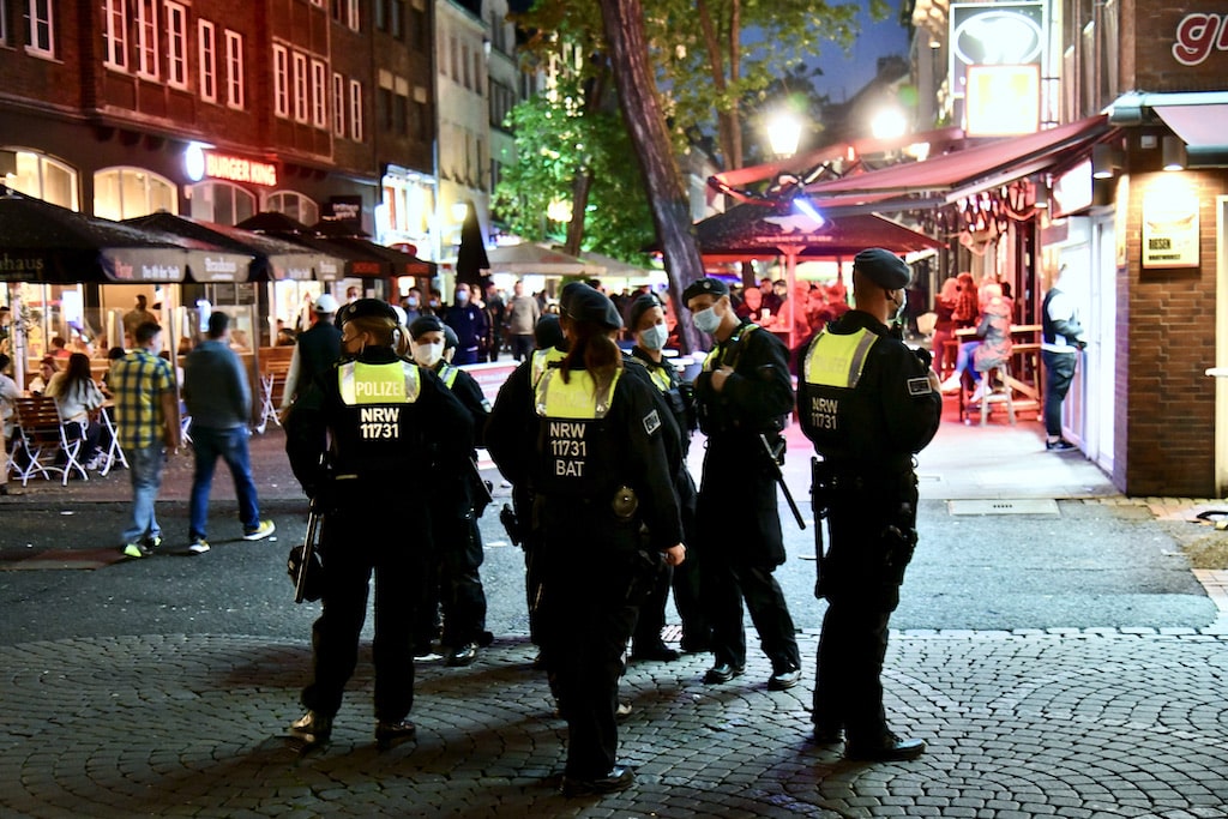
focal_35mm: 46
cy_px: 410
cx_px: 614
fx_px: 1569
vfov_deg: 29.3
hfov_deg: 42.7
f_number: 4
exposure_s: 1/20
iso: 6400
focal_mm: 46
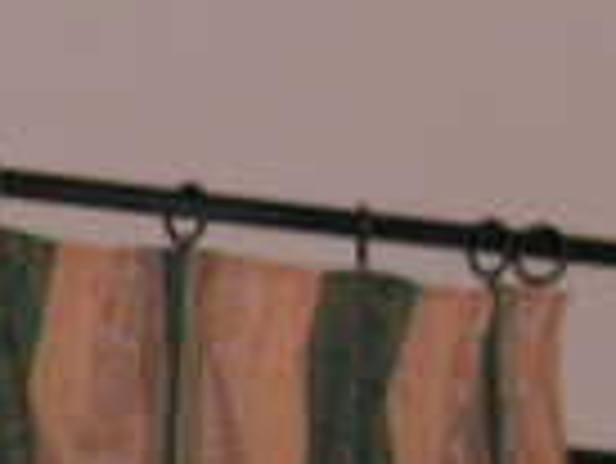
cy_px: 270
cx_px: 1214
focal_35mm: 634
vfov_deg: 2.3
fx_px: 11292
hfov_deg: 3.1
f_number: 3.4
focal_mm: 22.8
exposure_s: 1/160
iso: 200
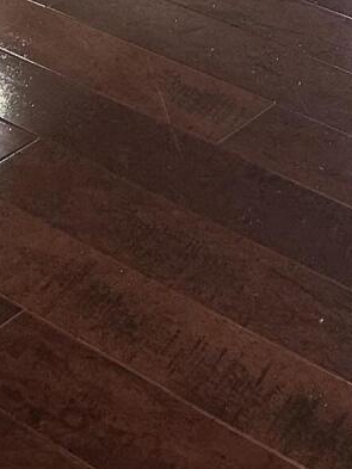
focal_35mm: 122
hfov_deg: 12.0
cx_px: 393
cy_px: -526
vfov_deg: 13.4
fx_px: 1653
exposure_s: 1/120
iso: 200
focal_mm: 6.86
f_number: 1.78
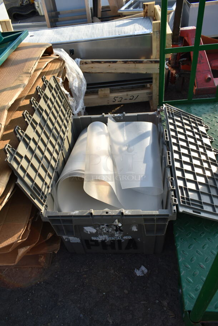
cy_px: 163
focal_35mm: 27
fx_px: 245
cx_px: 109
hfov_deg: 48.0
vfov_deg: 67.3
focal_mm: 18
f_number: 6.3
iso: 100
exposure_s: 1/160
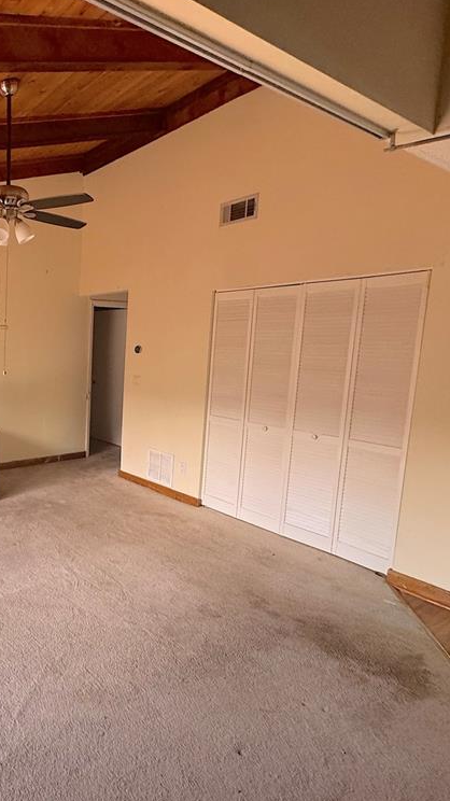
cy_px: 400
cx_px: 20
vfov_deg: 83.9
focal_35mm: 21
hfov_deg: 46.6
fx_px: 446
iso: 400
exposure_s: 1/60
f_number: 2.2
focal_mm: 2.22
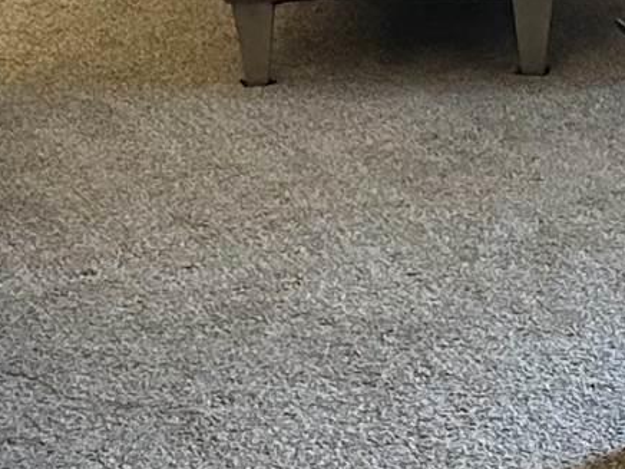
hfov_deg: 11.6
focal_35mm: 169
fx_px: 3051
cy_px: -283
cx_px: 632
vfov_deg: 8.5
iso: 500
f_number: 1.78
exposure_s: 1/60
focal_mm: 6.86
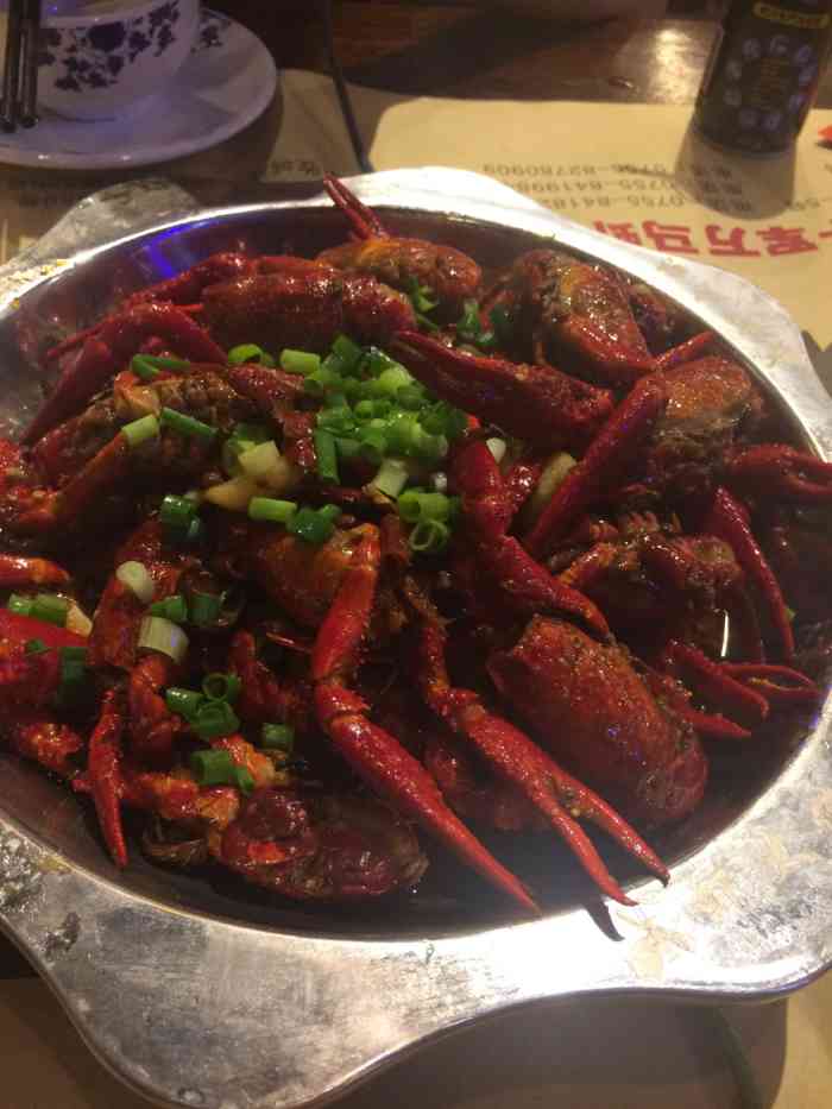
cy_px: 554
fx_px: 929
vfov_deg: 61.7
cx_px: 416
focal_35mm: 29
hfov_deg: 48.2
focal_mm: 4.15
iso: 250
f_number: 2.2
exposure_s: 1/33
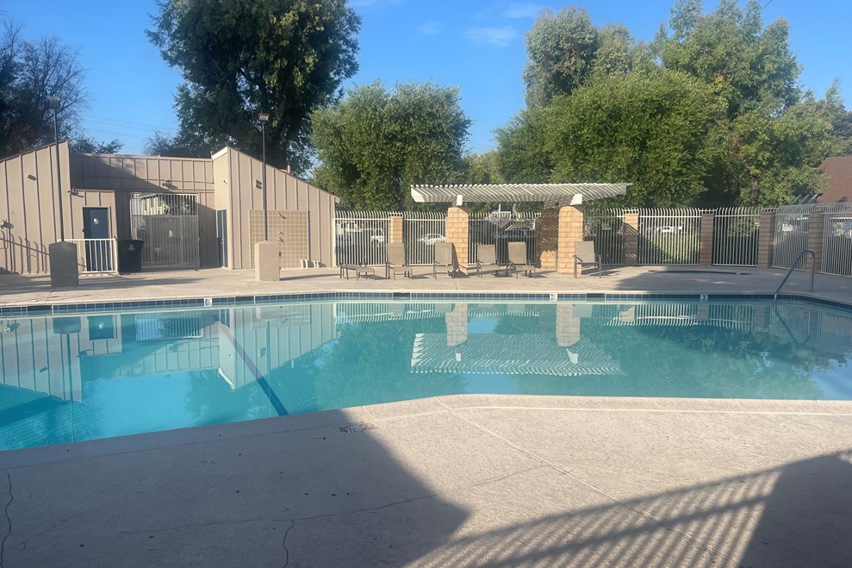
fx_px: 663
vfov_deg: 46.4
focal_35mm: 28
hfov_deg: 65.5
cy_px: 292
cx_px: 414
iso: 50
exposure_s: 1/4525
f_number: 1.6
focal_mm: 5.1
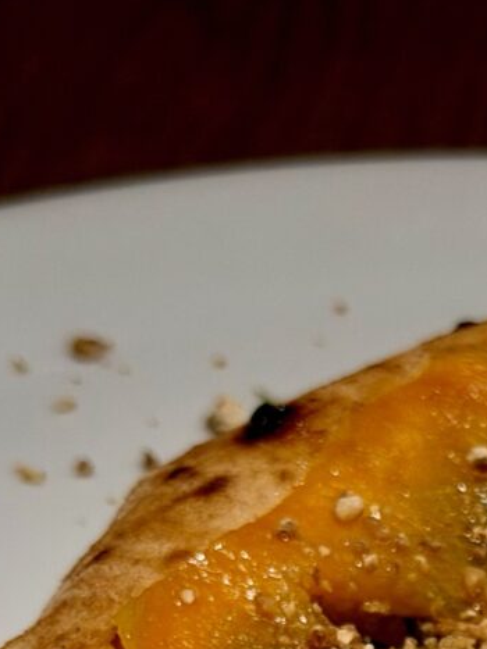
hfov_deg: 10.2
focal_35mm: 144
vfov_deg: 13.0
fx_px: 2702
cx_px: 537
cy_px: 945
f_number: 1.78
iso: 50
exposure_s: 1/121
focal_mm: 6.76
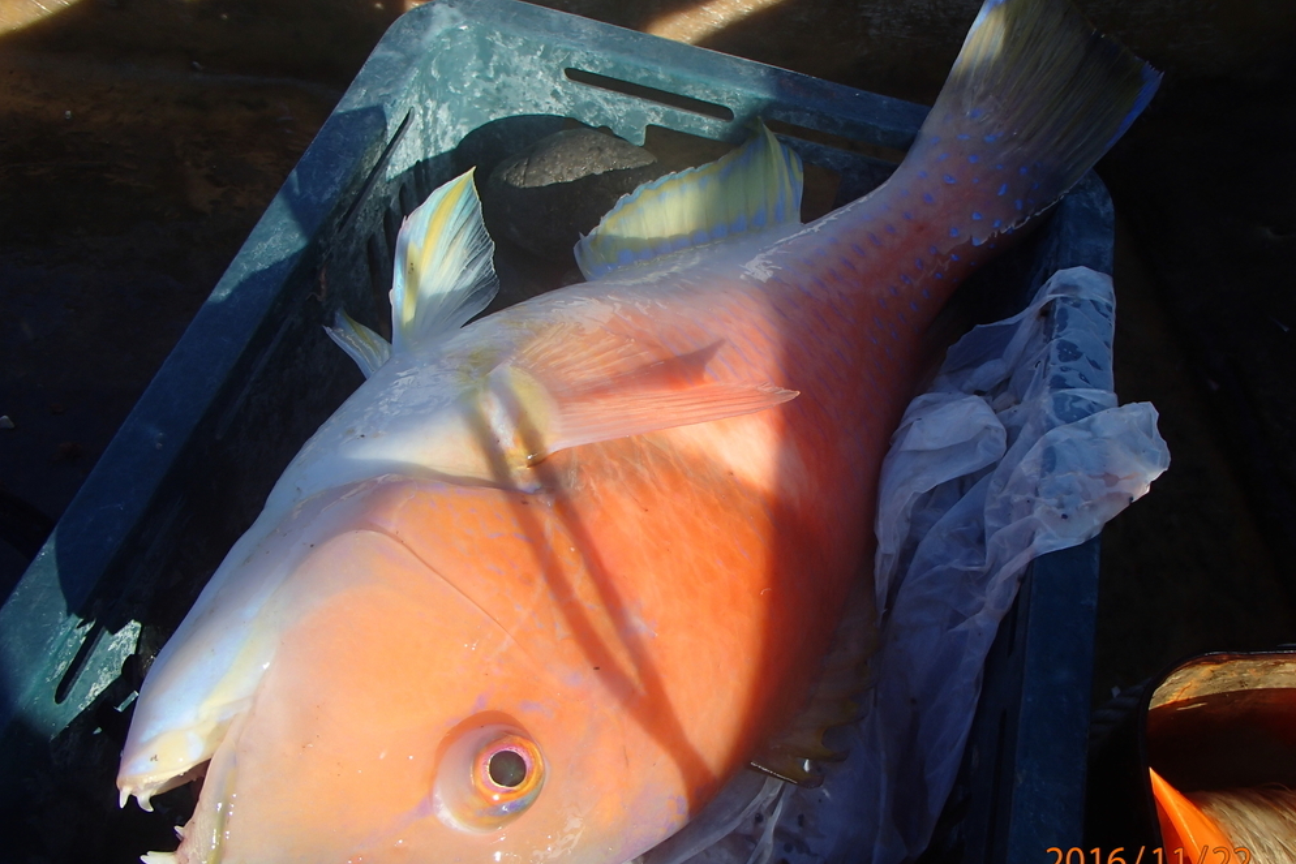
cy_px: 468
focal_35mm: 30
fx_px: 1080
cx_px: 665
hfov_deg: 61.9
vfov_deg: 43.6
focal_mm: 5
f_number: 3.9
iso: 100
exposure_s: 1/400
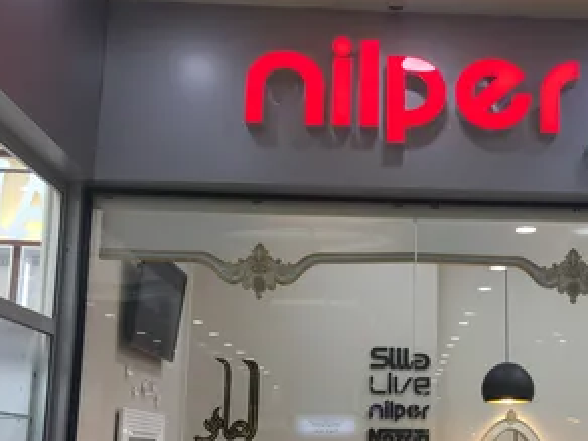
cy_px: 314
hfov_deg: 35.4
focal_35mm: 53
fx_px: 900
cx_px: 440
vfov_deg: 27.3
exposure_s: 1/50
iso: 32
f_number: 2.2
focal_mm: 4.15
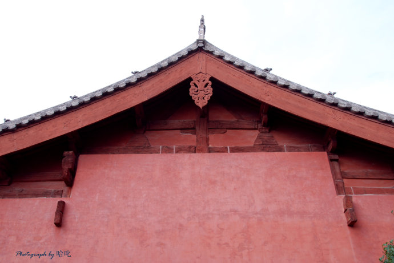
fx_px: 394
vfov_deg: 36.9
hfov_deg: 53.1
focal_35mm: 36
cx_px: 197
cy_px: 132
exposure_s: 1/20
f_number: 11
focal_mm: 24
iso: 100
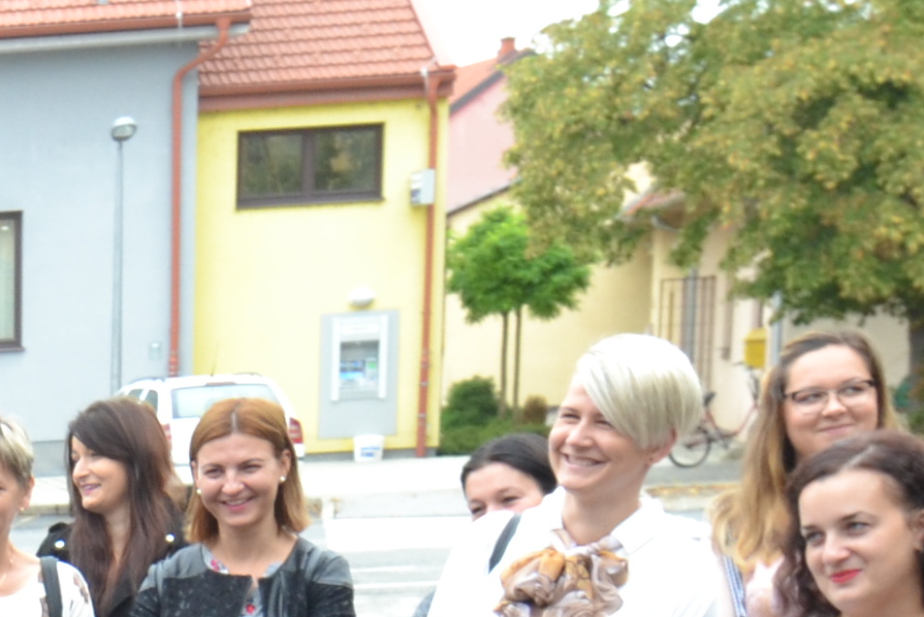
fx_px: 2978
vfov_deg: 10.9
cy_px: 1183
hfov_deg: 15.2
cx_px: -738
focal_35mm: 116
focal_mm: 16
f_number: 5.6
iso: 400
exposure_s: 1/125
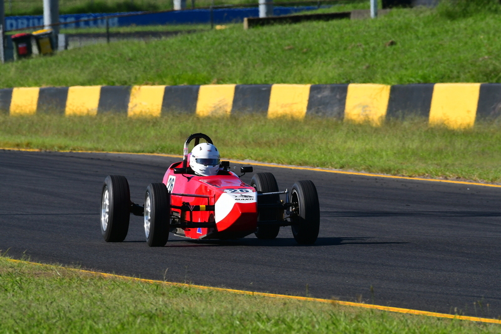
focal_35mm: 720
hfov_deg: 2.9
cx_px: 250
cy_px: 167
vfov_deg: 1.9
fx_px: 10017
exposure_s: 1/640
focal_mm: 480
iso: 500
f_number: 13
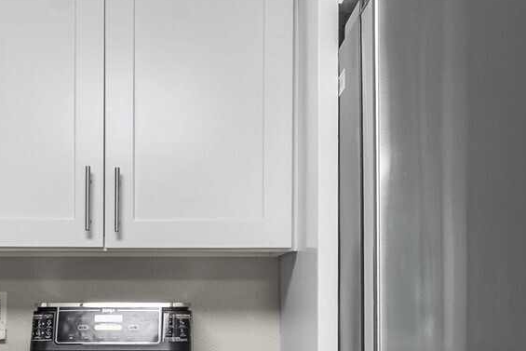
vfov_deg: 31.9
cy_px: 342
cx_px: 194
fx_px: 570
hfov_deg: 49.0
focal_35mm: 39
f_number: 7.1
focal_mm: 13
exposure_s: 1/6
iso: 1000
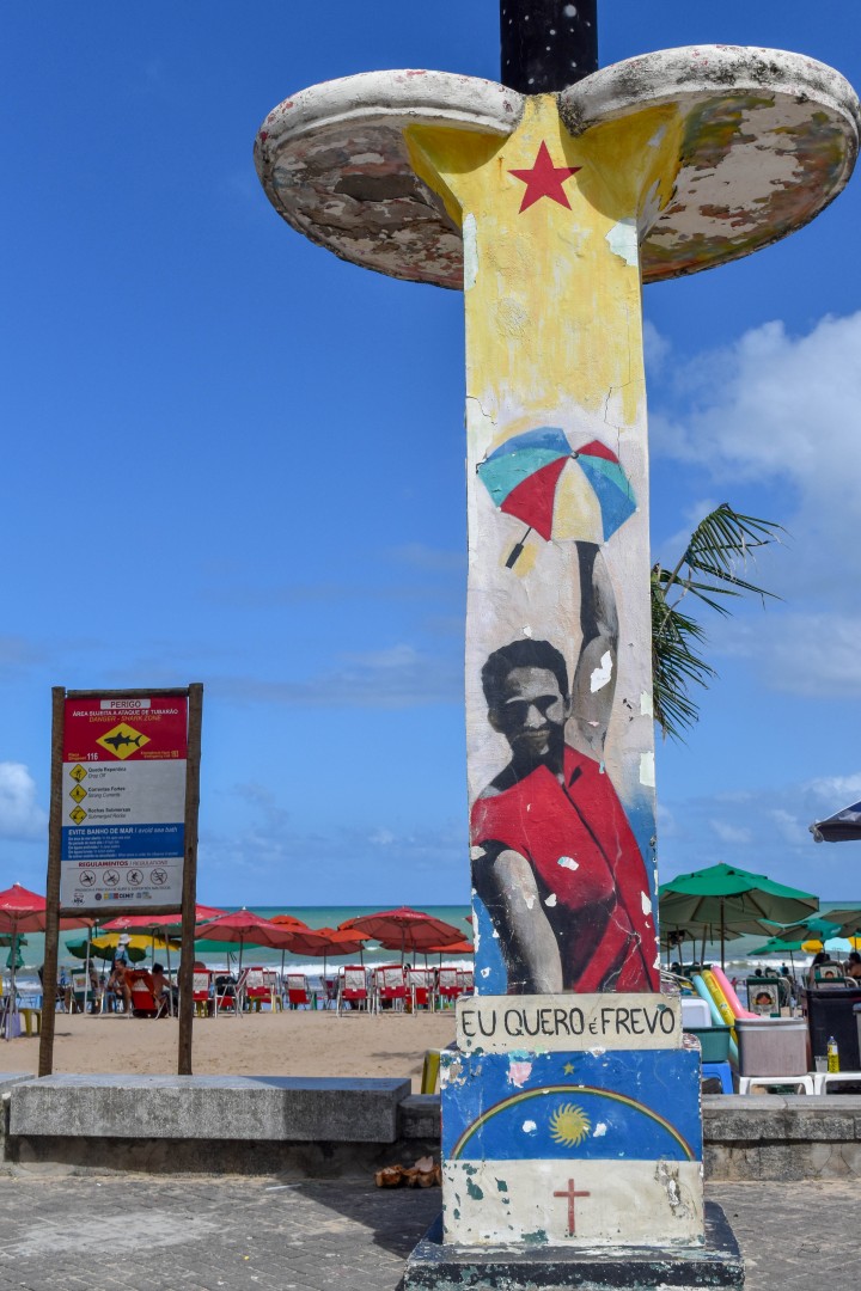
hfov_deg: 29.9
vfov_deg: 43.6
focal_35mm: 45
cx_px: 430
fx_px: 1614
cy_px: 646
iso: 320
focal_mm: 30
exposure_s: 1/2000
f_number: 8
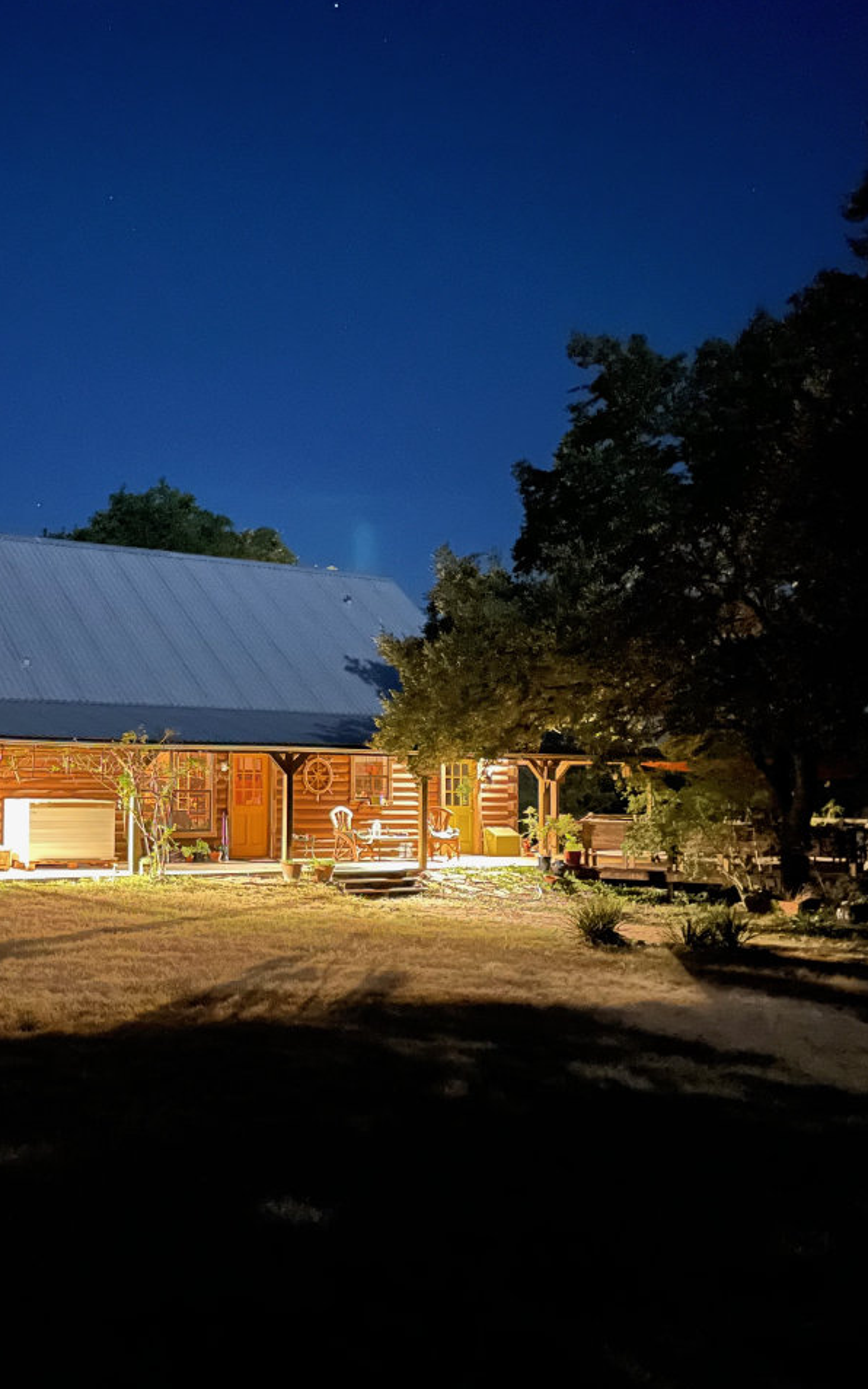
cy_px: 695
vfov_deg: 52.7
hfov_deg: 33.6
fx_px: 1400
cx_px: 195
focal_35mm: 37
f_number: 1.6
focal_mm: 5.1
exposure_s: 1/2
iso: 2000
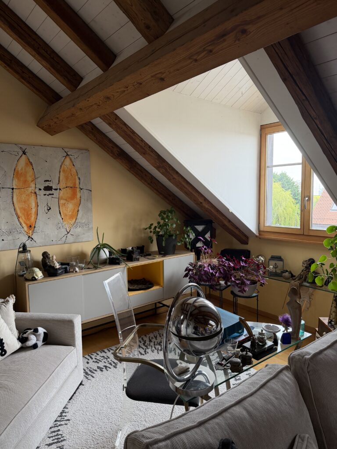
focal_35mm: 24
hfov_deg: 56.8
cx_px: 168
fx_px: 312
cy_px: 224
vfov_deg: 71.6
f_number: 1.78
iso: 200
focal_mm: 6.76
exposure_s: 1/119
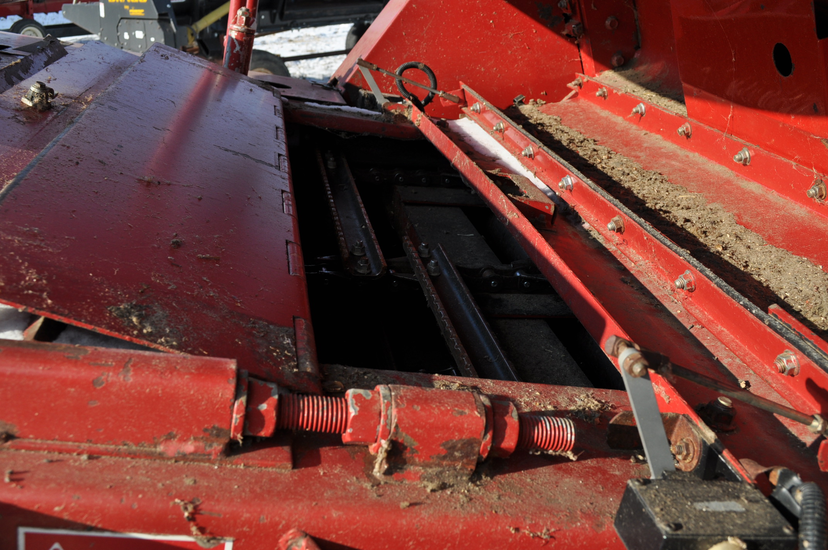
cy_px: 275
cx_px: 414
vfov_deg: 36.8
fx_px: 827
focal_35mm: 36
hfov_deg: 53.2
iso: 200
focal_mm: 24
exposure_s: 1/320
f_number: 9
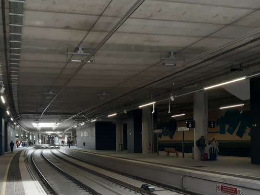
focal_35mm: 39
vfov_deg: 36.1
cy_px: 143
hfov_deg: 46.8
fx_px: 293
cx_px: 79
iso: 64
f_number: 1.7
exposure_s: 1/100
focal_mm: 3.92
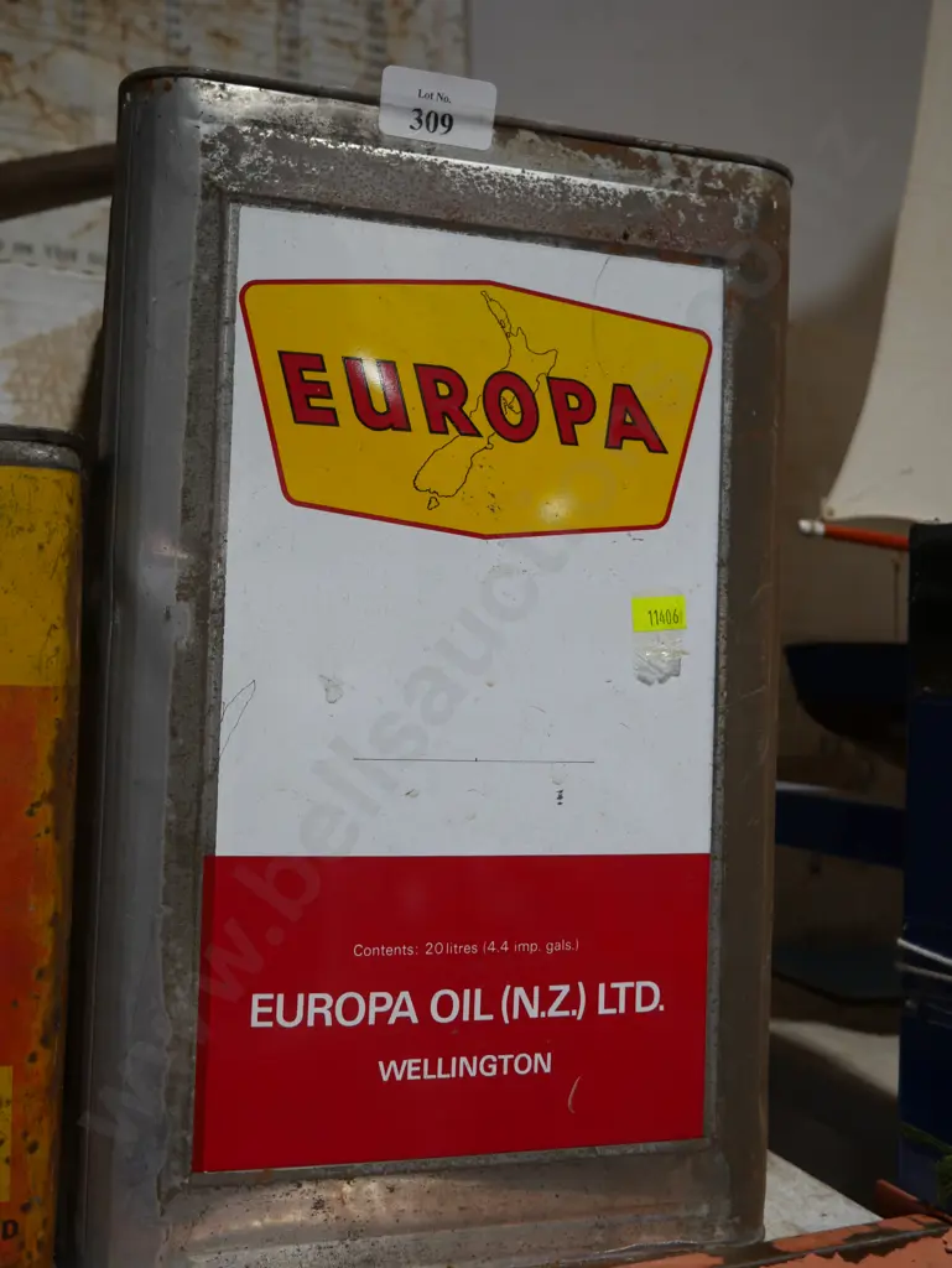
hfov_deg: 41.8
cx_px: 476
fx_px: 1246
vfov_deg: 53.9
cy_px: 634
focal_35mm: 34
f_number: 4
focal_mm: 17
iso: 200
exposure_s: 1/80
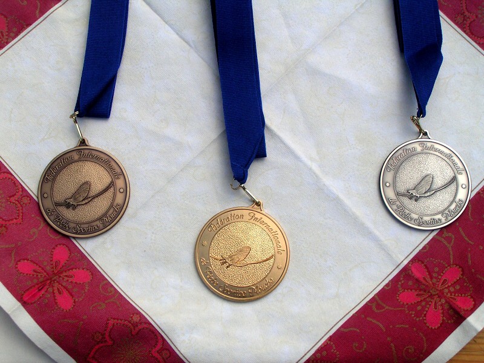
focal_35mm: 54
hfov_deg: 35.5
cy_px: 182
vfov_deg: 27.0
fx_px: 755
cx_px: 242
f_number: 5.6
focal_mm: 8.3
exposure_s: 1/160
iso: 50
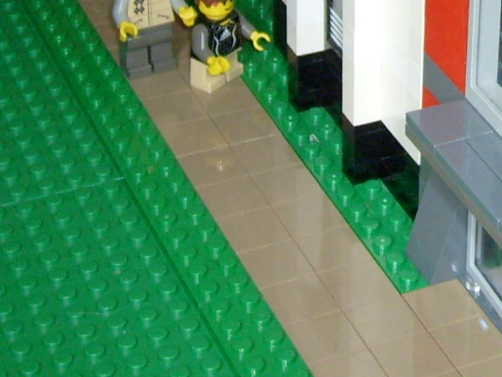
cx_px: 549
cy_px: -192
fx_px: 1828
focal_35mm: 126
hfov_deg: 15.2
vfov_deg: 11.3
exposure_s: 1/45
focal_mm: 5.8
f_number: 2.8
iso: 100
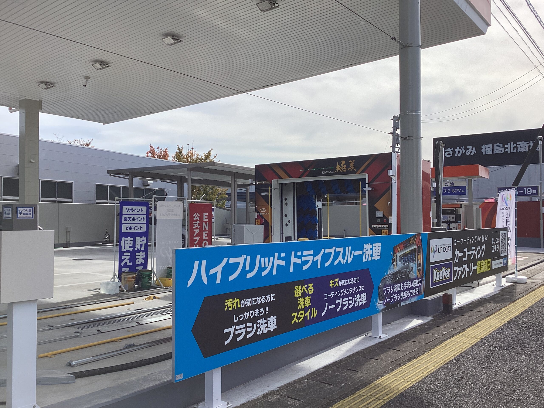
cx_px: 272
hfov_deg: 58.4
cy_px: 204
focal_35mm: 31
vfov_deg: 45.4
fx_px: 487
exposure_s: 1/1812
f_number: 2.4
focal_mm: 3.3
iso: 25
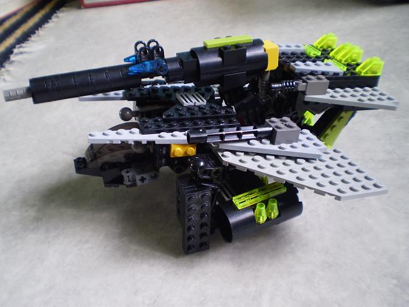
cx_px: 204
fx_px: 425
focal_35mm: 36
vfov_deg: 39.7
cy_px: 154
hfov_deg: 51.3
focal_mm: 6.3
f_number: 3.1
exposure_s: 1/13
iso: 125
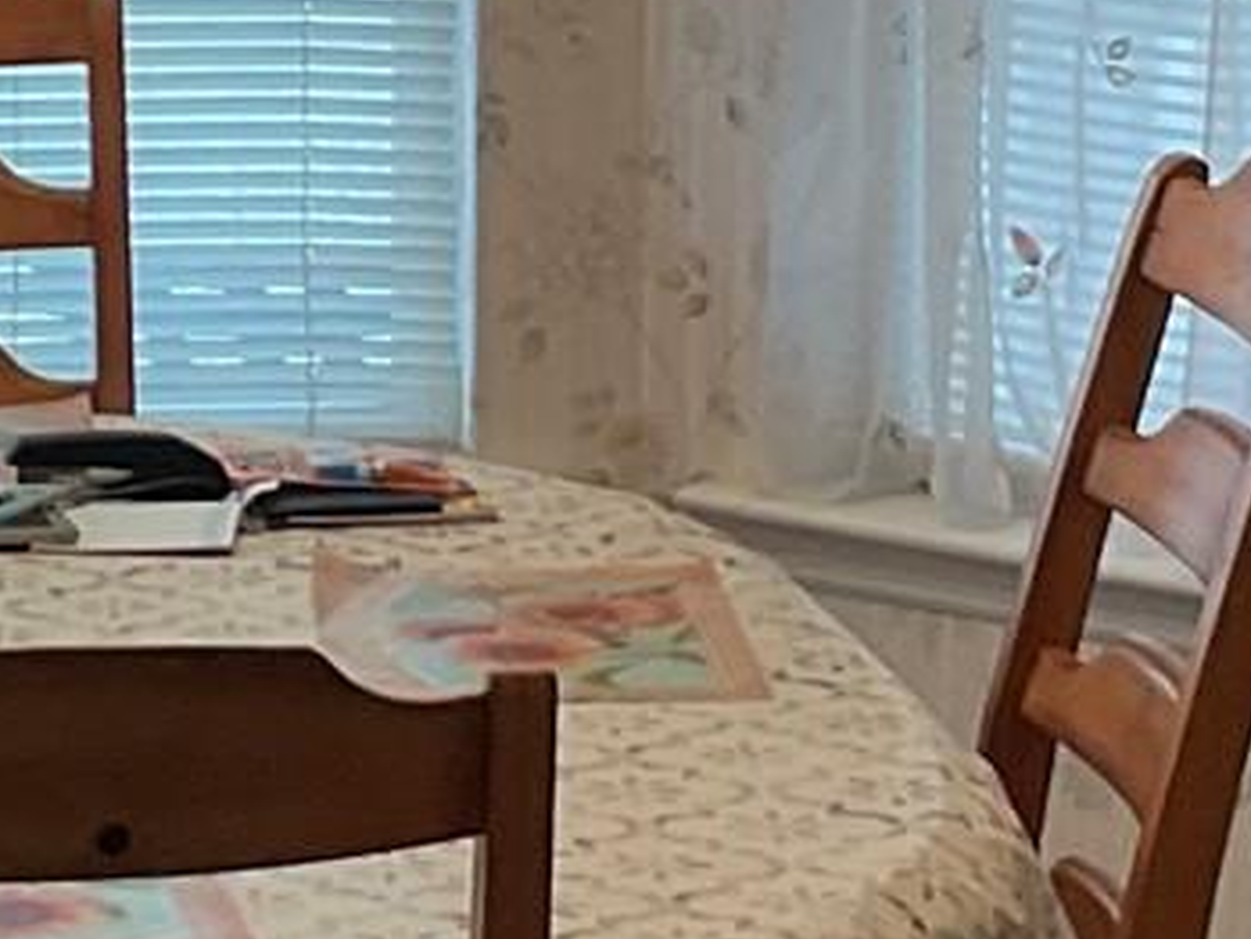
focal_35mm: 170
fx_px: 6146
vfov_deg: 8.7
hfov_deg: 11.6
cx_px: 362
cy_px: 122
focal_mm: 3
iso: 50
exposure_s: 1/60
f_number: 1.8
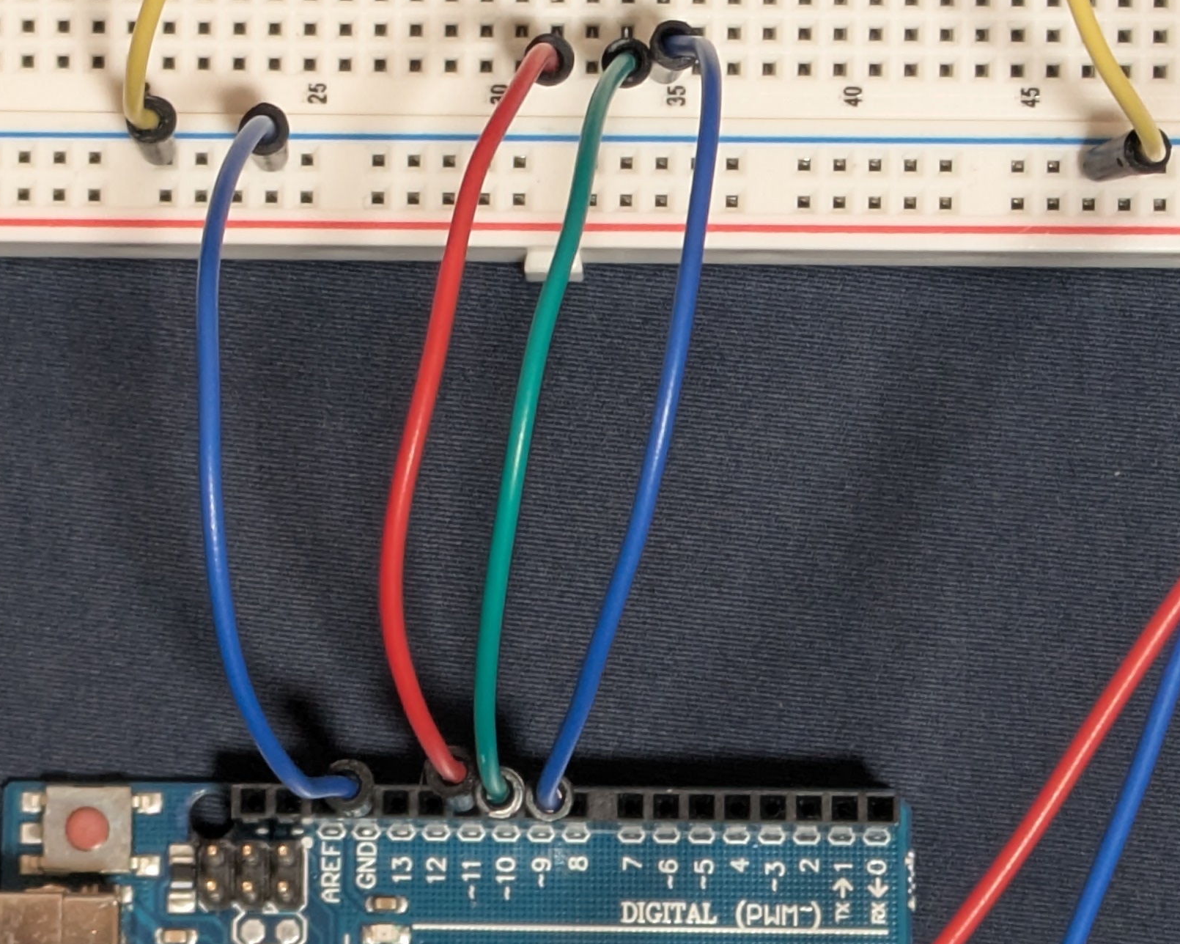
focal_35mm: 143
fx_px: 4994
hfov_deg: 13.5
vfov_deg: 10.8
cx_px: 561
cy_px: 555
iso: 161
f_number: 1.89
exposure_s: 1/24
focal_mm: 5.43
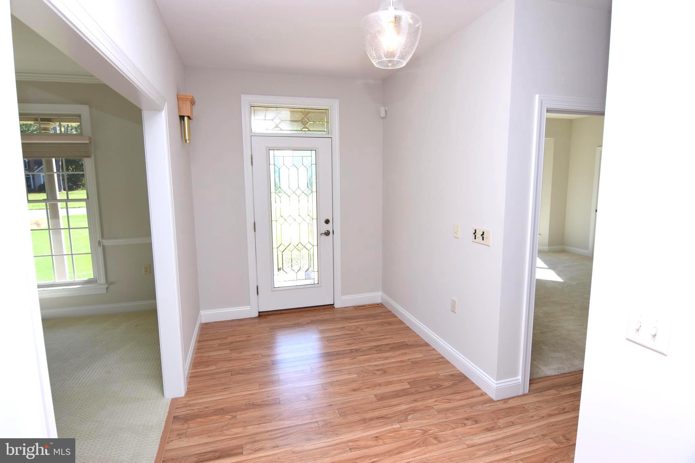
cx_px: 348
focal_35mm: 18
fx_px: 347
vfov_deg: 67.4
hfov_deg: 90.0
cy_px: 232
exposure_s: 1/160
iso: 400
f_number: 6.3
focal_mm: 12
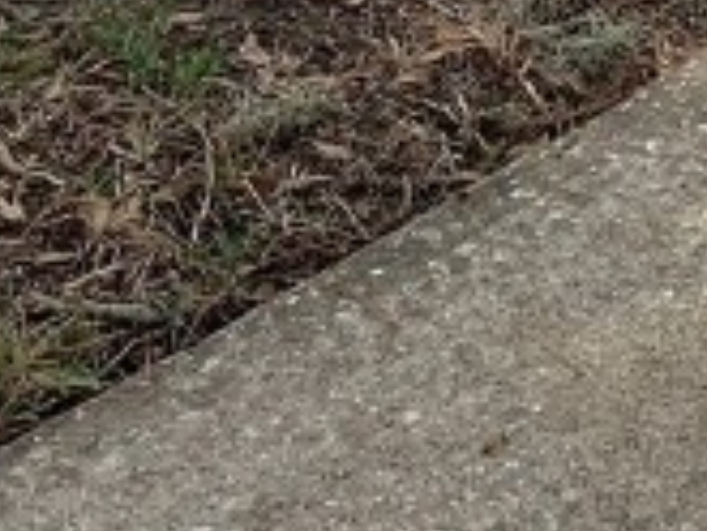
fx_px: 3291
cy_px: -1092
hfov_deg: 11.4
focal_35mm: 161
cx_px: 1238
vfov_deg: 7.9
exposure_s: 1/2681
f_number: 1.8
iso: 25
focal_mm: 4.25
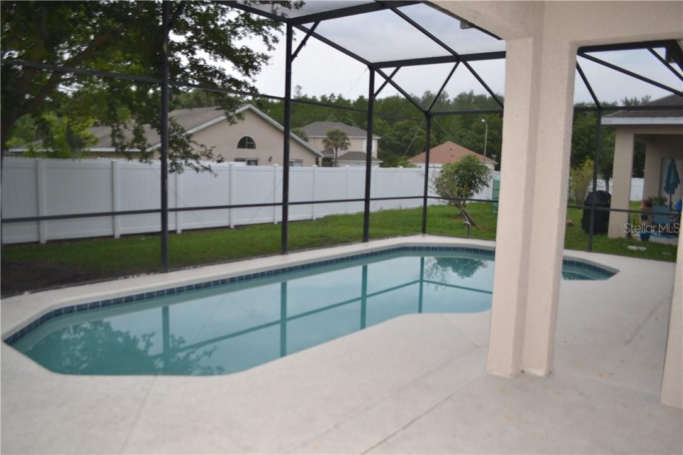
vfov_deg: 47.9
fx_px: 512
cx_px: 342
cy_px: 228
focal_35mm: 27
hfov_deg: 67.4
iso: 200
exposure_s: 1/100
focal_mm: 18
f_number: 3.5
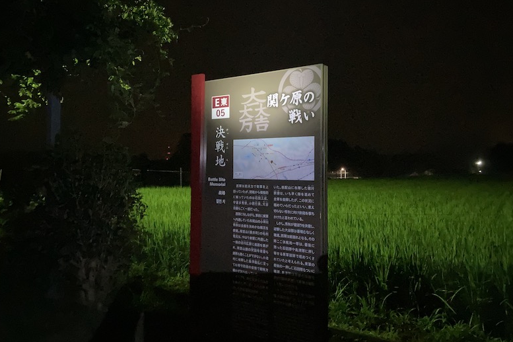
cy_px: 160
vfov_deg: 43.6
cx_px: 255
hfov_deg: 61.9
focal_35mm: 30
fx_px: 427
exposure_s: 1/4
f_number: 1.8
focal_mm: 3.99
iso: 2000
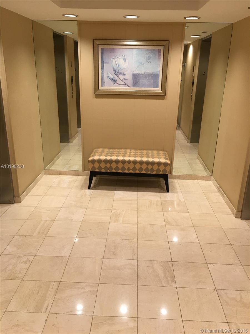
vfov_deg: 61.7
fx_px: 279
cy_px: 167
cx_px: 125
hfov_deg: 48.2
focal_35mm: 29
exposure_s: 1/30
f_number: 2.2
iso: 100
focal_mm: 4.15
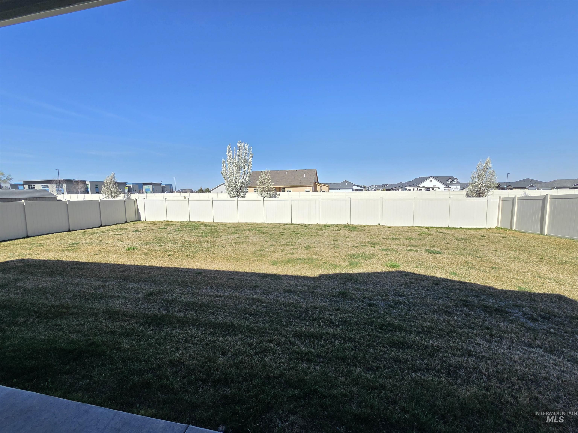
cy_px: 216
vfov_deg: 89.9
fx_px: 217
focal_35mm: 13
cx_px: 289
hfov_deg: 106.2
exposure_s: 1/2000
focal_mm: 2.2
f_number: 2.2
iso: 64
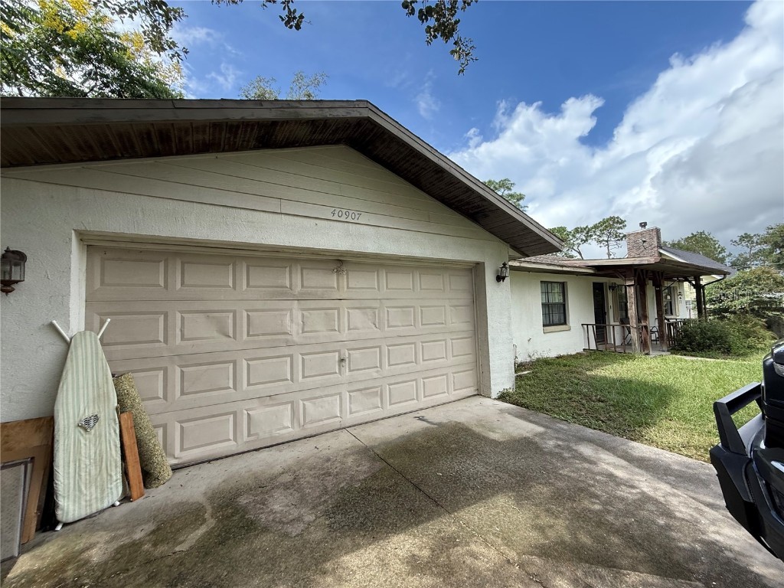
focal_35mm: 14
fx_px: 317
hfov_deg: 102.1
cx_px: 392
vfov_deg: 85.7
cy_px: 294
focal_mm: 2.22
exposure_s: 1/717
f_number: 2.2
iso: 64
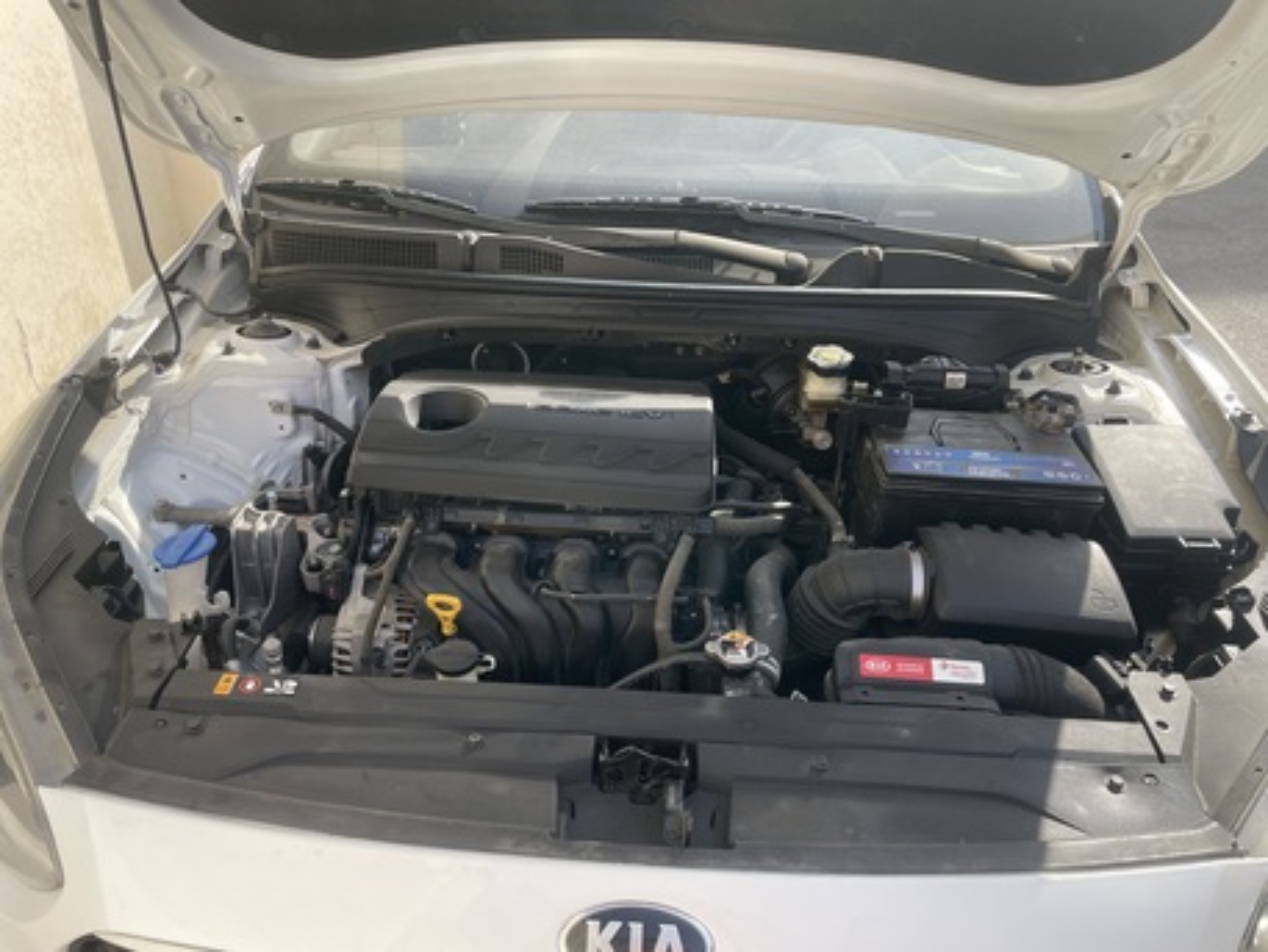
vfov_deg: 53.1
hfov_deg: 67.3
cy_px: 476
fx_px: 953
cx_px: 634
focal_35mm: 26
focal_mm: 4.2
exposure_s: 1/932
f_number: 1.6
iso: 32
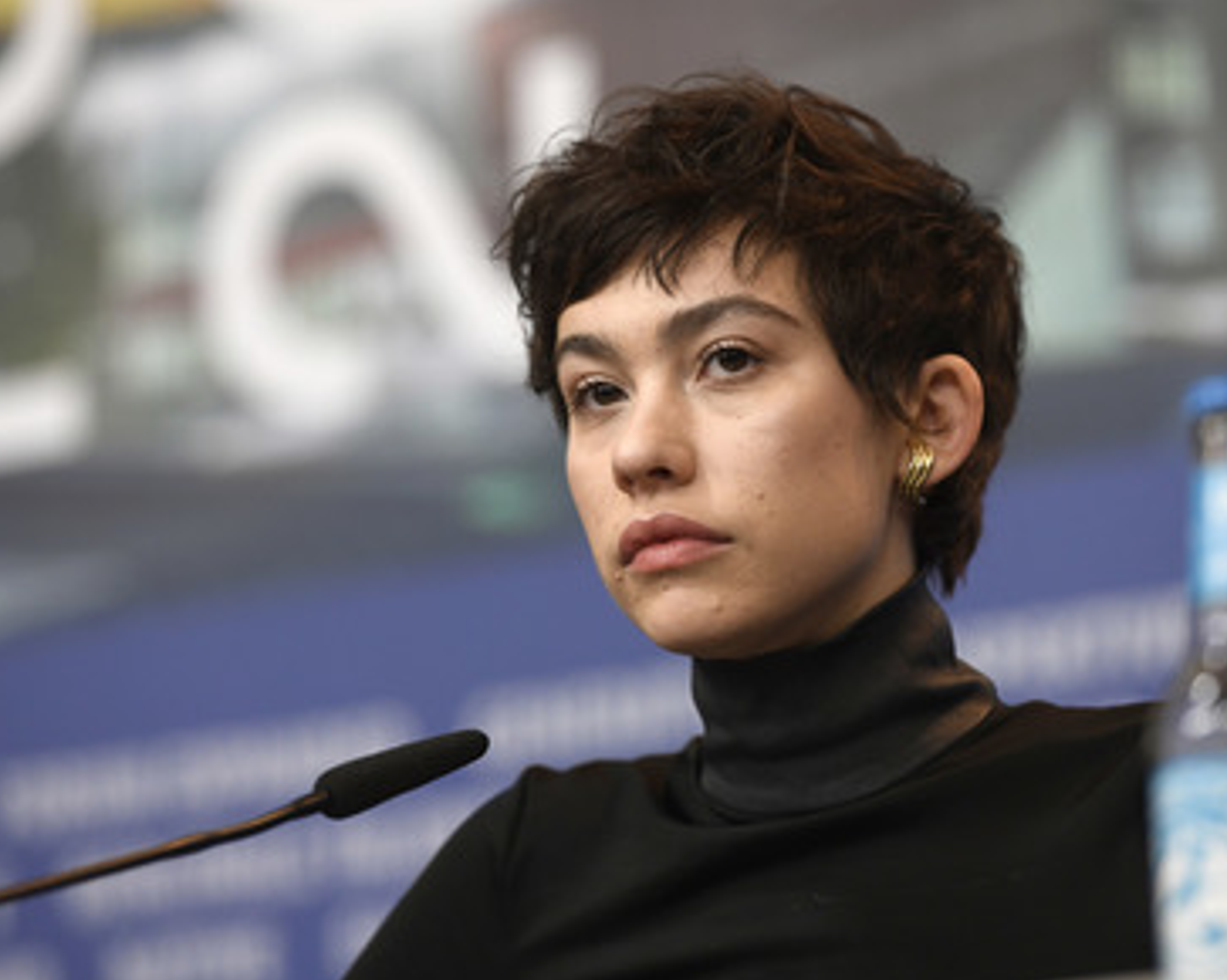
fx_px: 7404
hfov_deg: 9.5
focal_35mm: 204
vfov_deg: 7.6
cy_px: 504
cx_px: 607
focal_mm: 175
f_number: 4
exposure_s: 1/320
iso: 1250
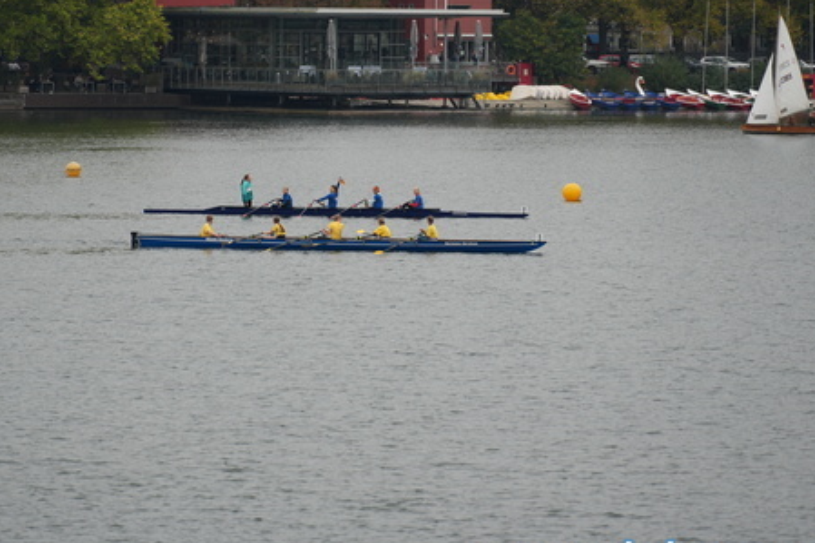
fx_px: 6329
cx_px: 356
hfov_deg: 7.4
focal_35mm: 280
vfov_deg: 4.9
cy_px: 204
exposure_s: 1/250
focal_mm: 135
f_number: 5.6
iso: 160
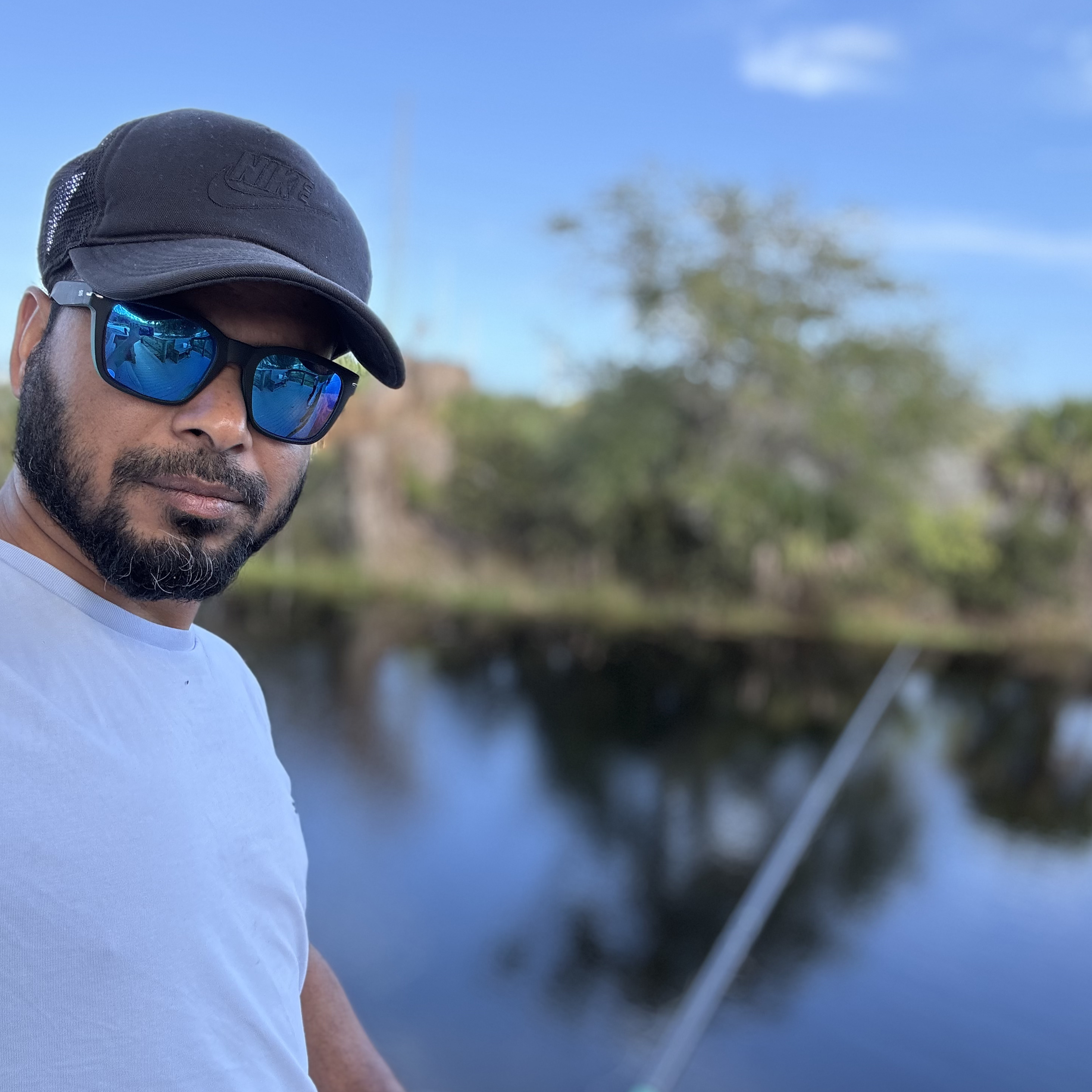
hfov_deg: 57.3
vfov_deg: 57.3
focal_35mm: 28
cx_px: 511
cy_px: 541
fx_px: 999
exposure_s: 1/172
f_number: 1.9
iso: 40
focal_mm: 2.69
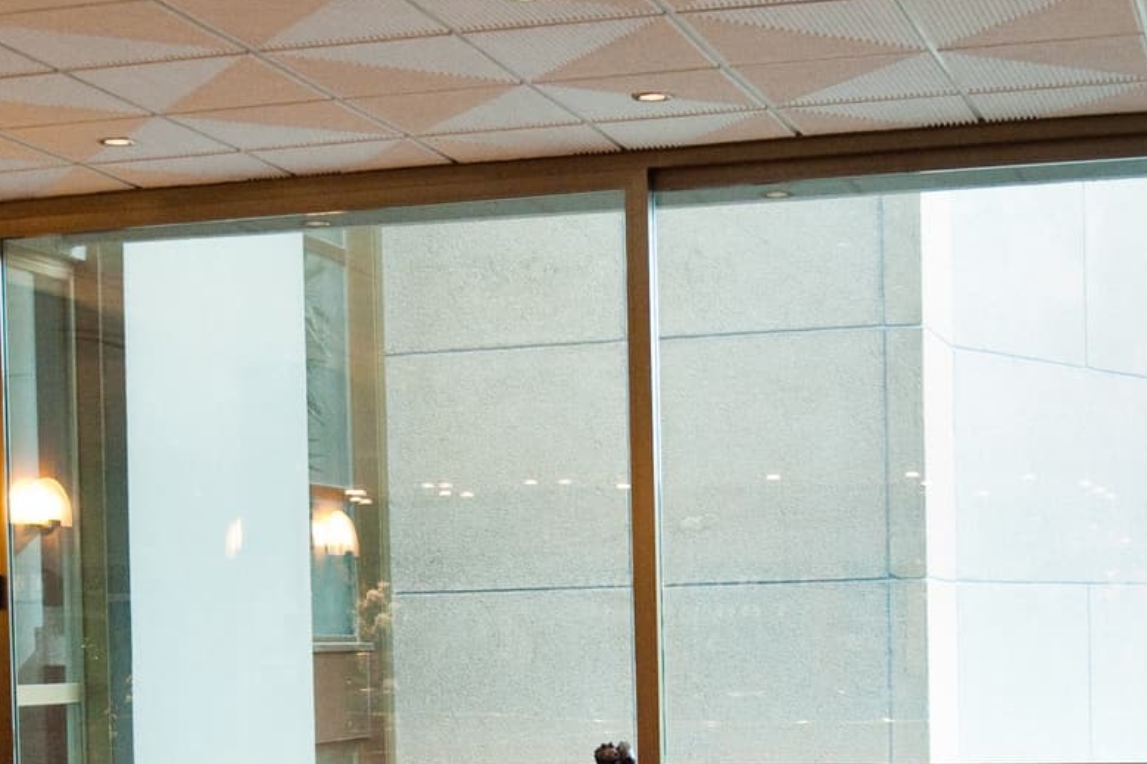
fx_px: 2453
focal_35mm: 77
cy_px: 757
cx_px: 673
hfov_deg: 26.3
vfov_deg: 17.3
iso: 5000
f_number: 5.6
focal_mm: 30
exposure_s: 1/100
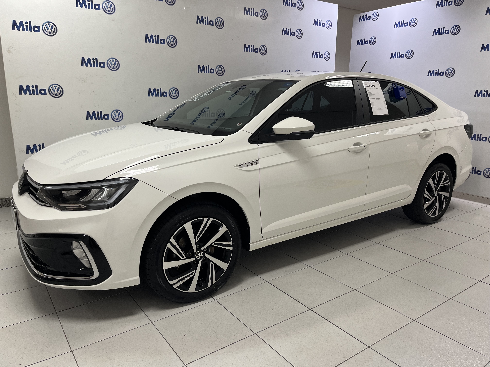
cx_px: 245
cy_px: 184
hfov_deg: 67.3
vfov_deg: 53.1
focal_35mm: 26
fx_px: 368
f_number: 1.6
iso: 80
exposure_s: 1/60
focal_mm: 5.1
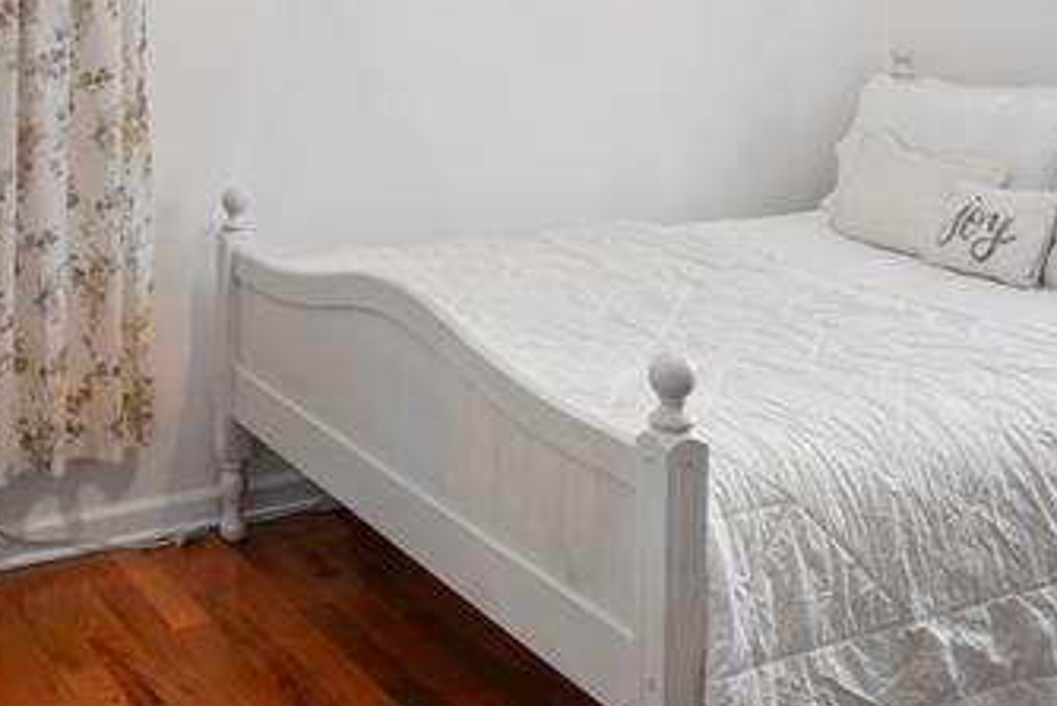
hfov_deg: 40.1
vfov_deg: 26.2
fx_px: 1439
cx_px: 408
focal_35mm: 49
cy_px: 6
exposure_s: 1.3
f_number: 9
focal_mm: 16
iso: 250
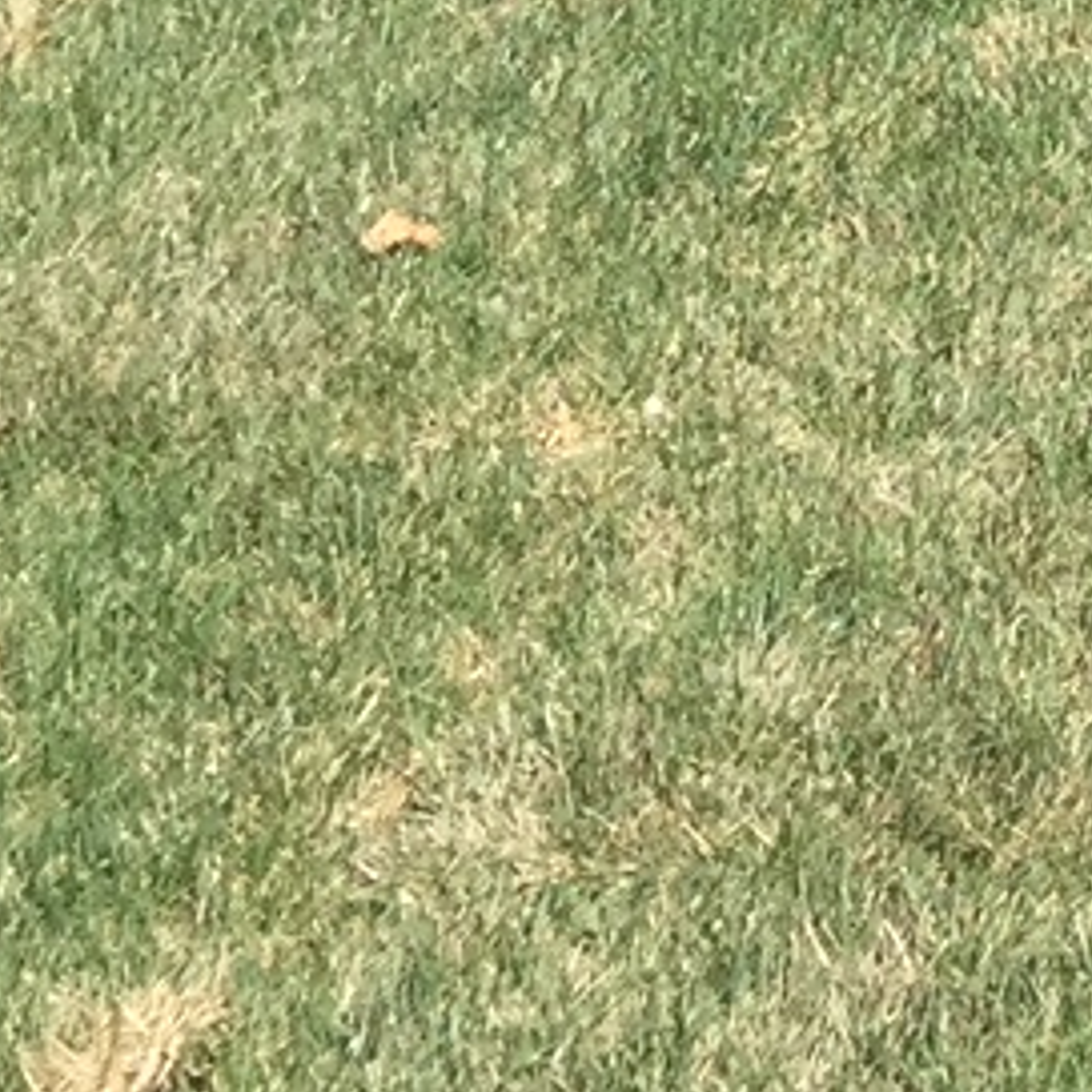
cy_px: -843
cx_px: 2830
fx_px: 5496
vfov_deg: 10.7
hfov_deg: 9.7
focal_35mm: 154
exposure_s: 1/1721
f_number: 2.2
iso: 32
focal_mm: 4.15
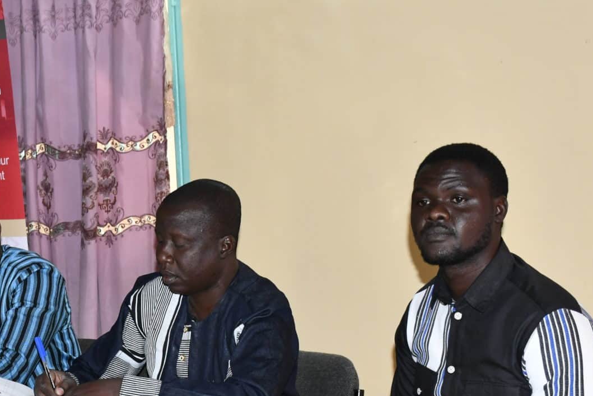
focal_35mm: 87
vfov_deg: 15.6
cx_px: 54
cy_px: 327
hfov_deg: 22.8
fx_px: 1433
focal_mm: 30
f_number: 5.6
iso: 1600
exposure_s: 1/60
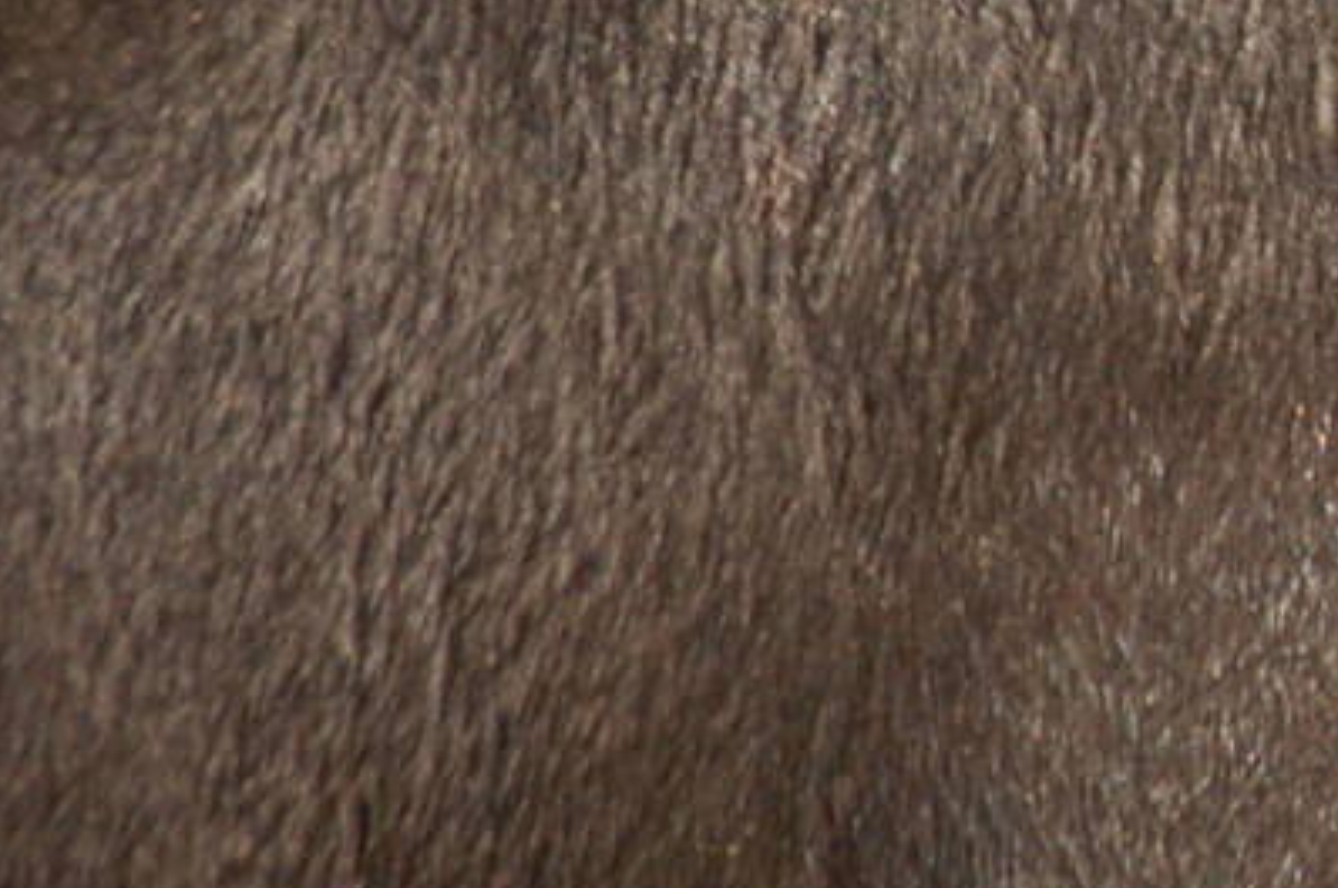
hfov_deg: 1.7
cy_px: -205
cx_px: 2659
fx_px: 44787
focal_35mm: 1207
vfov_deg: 1.1
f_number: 5.6
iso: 640
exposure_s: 1/500
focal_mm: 200
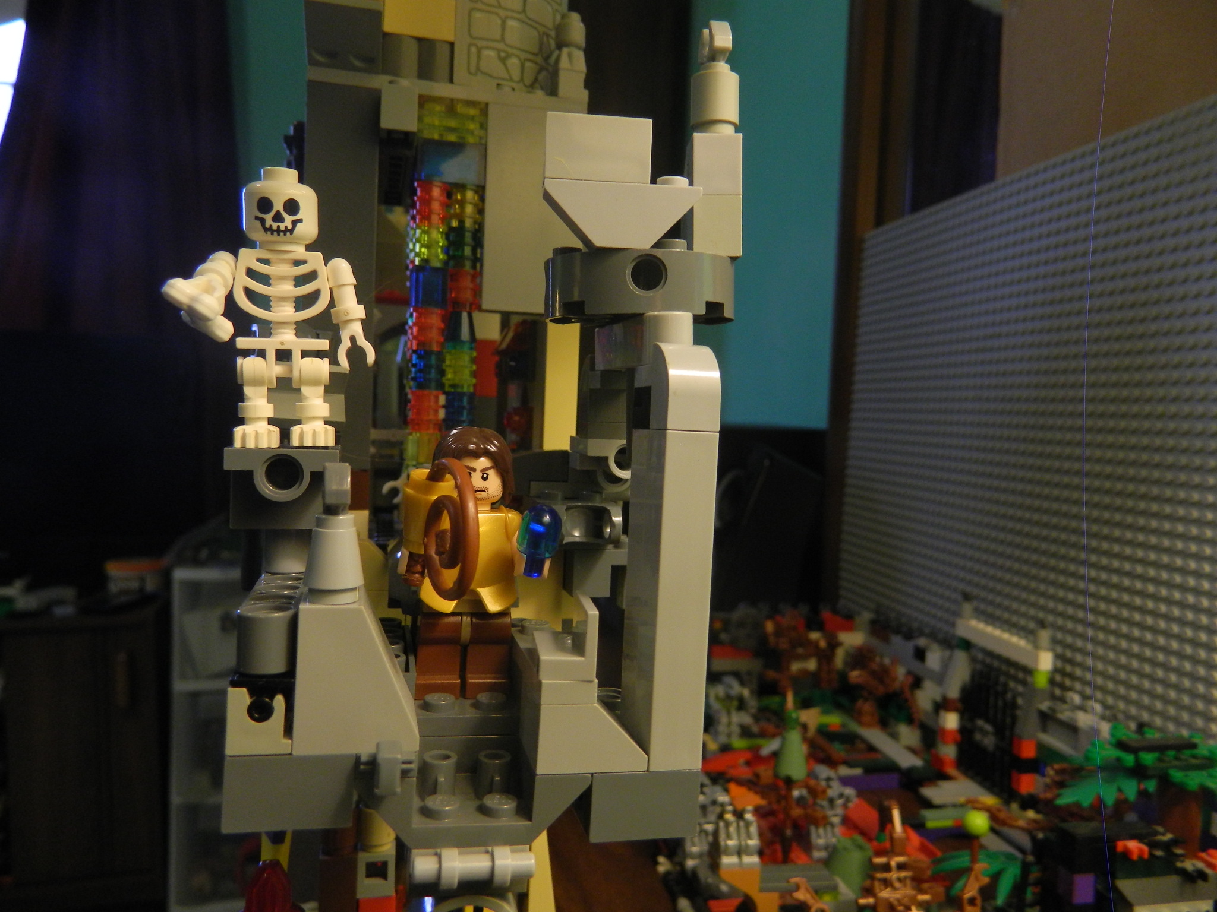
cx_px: 608
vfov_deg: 54.9
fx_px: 879
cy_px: 456
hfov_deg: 69.4
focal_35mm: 25
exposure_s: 1/30
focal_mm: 4.5
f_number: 3.1
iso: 160
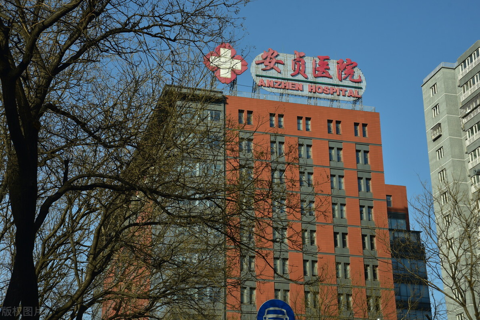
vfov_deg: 20.6
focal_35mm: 66
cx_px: 240
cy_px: 160
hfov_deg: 30.5
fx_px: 880
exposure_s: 1/250
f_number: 8
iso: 125
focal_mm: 66
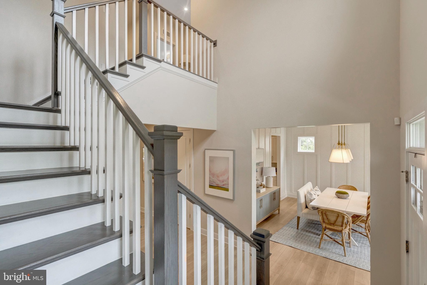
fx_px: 190
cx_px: 214
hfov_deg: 96.7
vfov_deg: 73.7
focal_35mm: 16
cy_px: 142
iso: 1250
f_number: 8
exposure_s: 1/60
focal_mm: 16
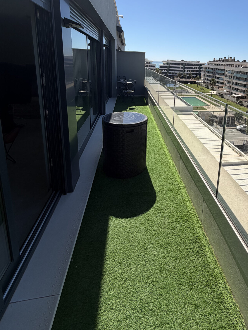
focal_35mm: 20
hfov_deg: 64.2
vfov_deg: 78.3
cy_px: 102
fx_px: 191
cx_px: 166
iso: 20
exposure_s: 1/1068
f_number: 2.2
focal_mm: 2.22
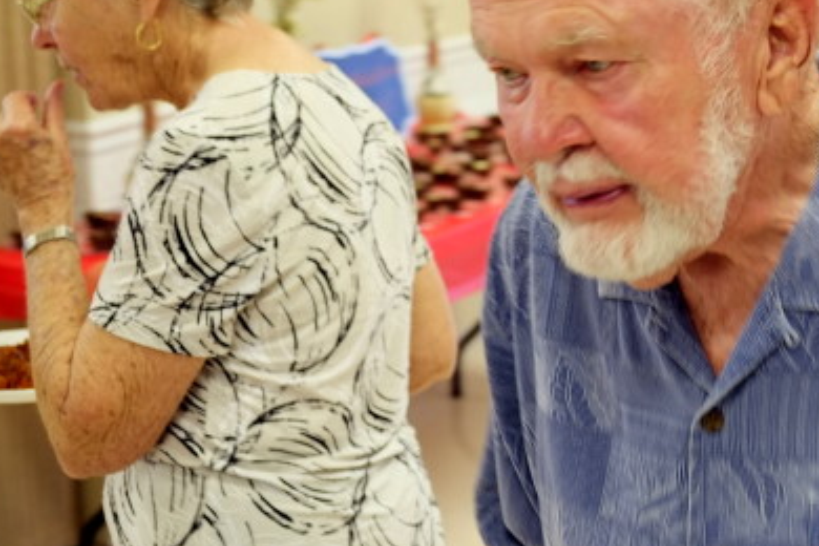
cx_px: 724
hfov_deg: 23.9
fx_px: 1888
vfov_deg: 16.3
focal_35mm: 83
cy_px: 107
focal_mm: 30.2
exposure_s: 1/28
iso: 800
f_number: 3.6
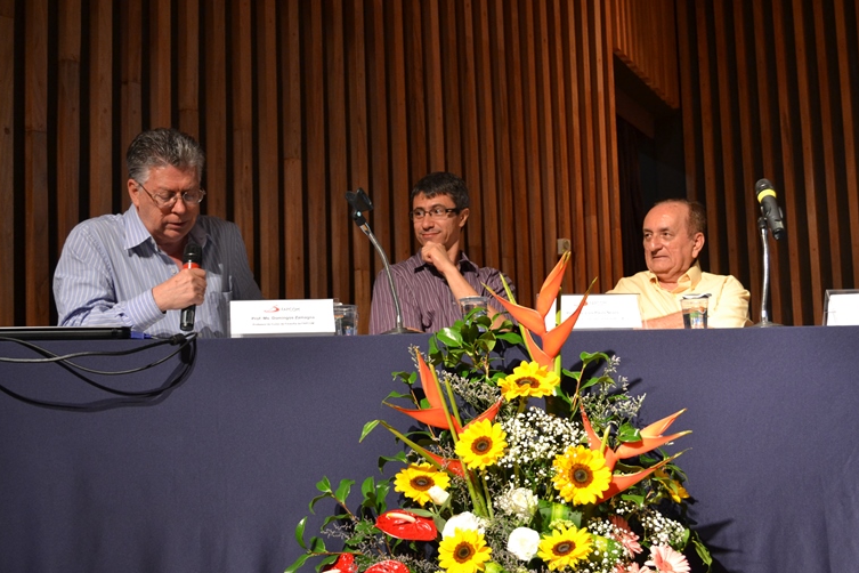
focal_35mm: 52
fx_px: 1241
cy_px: 290
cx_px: 437
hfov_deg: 38.2
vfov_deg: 26.0
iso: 1250
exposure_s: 1/15
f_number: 5
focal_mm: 34
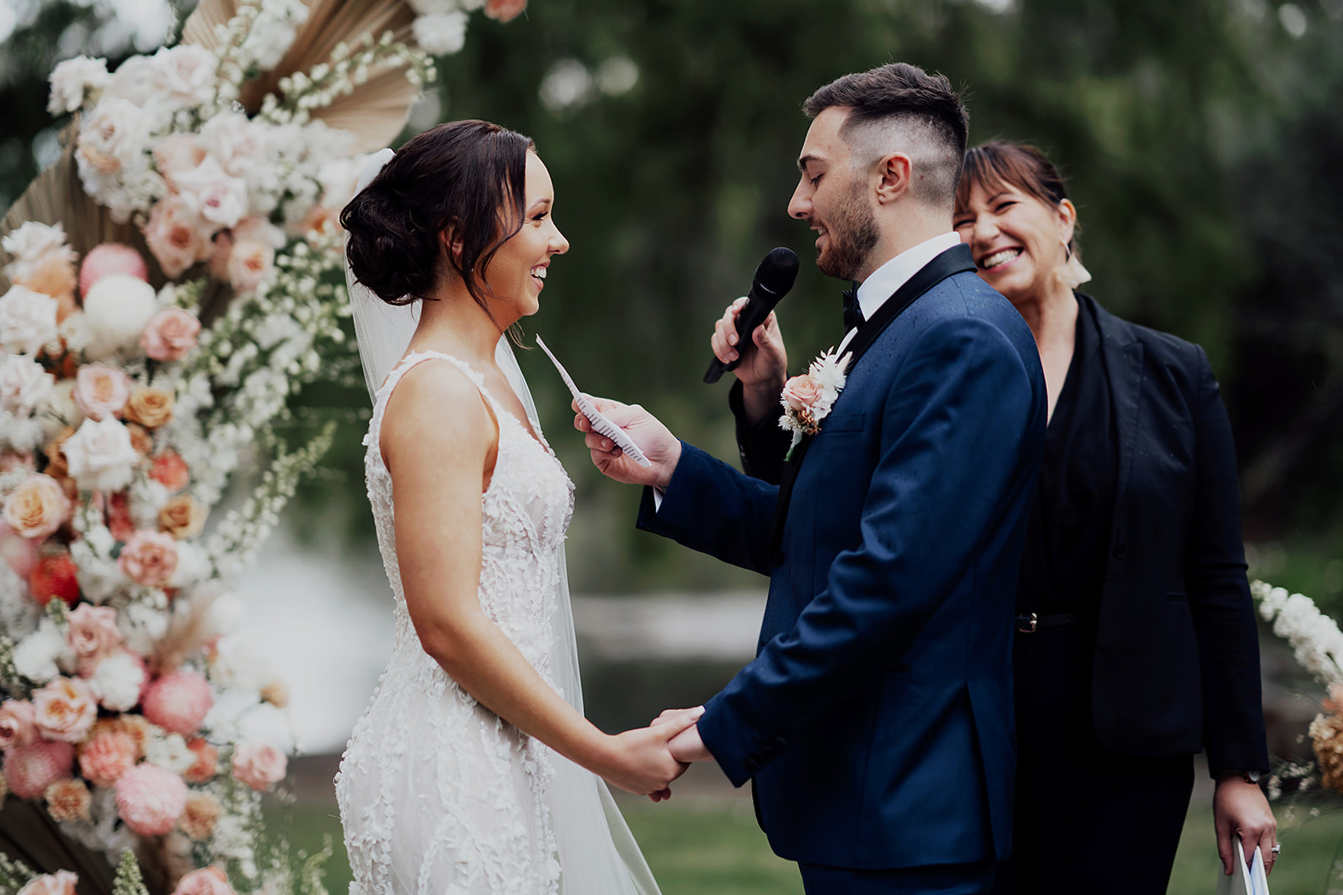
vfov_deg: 15.9
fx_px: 3207
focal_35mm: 86
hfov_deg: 23.6
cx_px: 670
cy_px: 451
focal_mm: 85
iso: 100
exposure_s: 1/400
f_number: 1.4
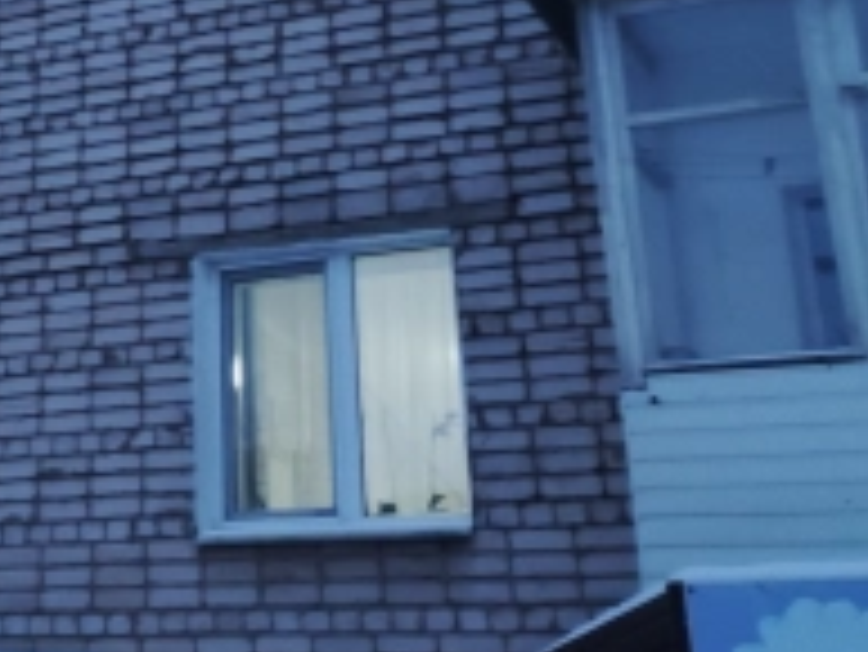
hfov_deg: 29.4
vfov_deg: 24.7
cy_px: -67
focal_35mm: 55
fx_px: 1380
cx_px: -205
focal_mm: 4.74
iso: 1237
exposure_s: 1/33
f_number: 1.79
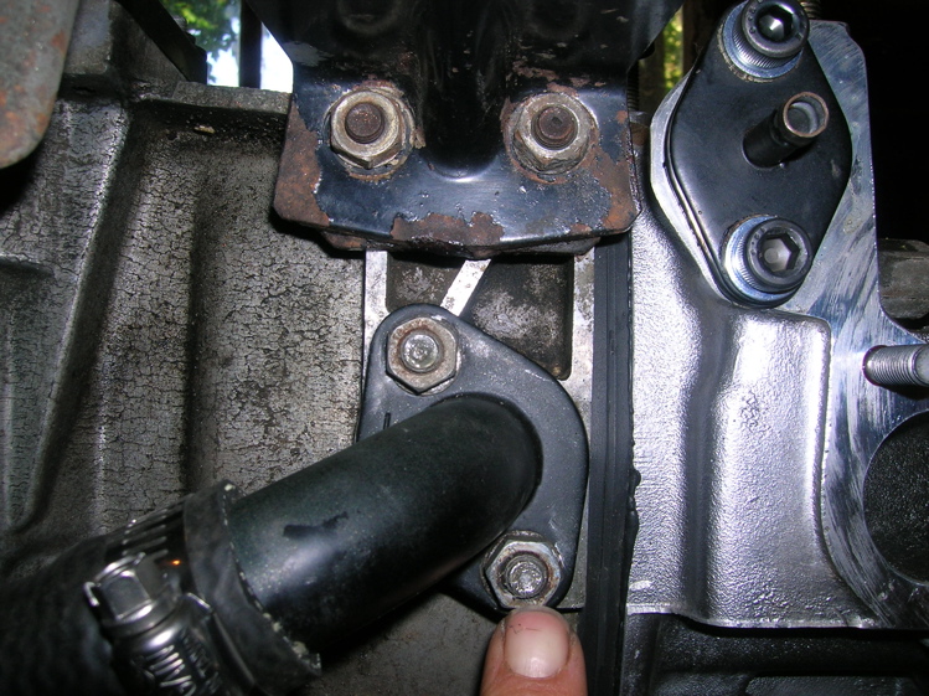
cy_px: 348
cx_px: 464
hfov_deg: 54.0
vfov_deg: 41.8
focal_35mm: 34
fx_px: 912
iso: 50
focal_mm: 5.7
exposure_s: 1/60.1
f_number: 4.9
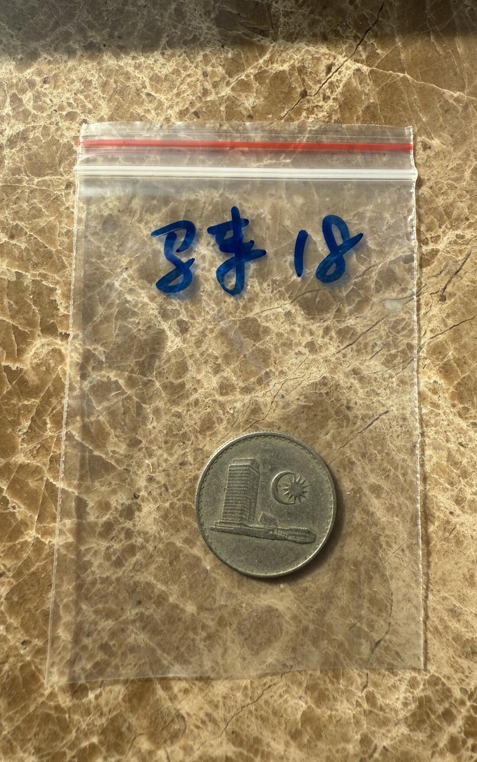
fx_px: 541
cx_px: 237
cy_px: 377
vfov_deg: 70.4
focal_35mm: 26
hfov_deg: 47.6
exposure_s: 1/511
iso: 40
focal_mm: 2.22
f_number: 2.2
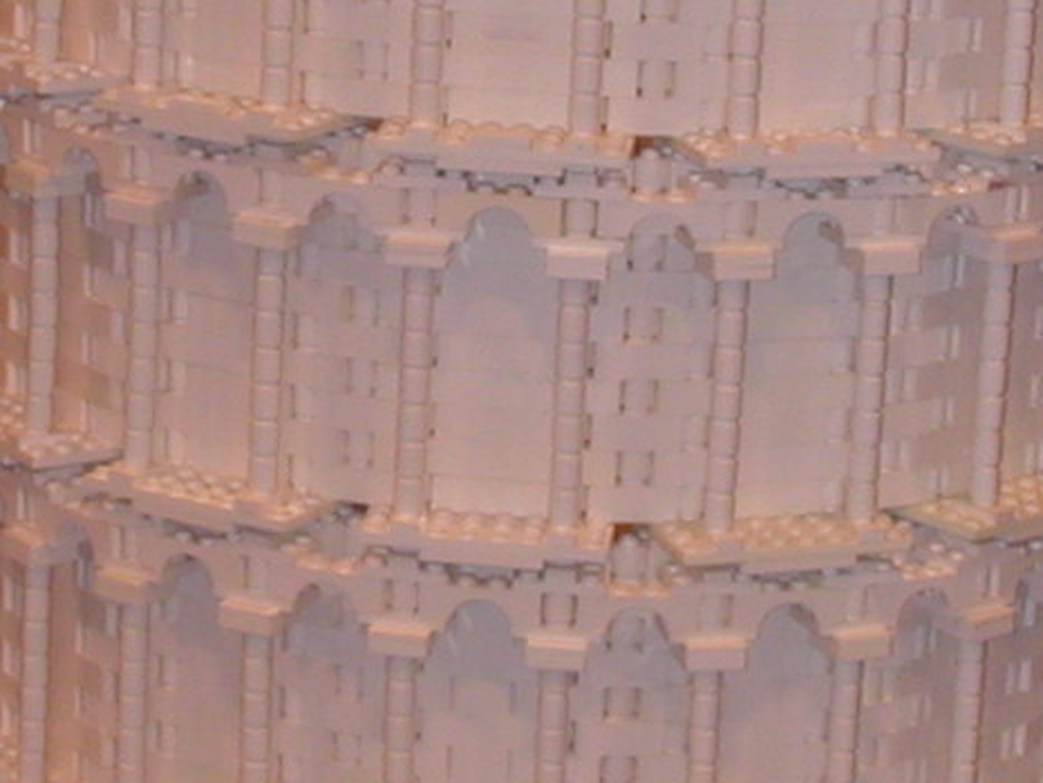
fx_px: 3829
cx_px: 421
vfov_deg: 11.7
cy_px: 192
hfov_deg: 15.5
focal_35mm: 127
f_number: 2.7
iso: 100
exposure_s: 1/59.9
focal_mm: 5.6
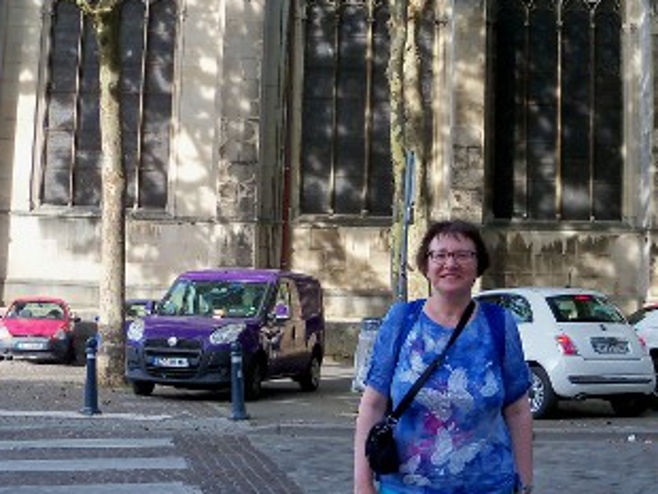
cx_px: 403
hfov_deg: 32.0
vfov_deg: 24.0
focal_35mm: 60
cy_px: 94
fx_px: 1141
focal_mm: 6.2
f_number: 3.5
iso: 64
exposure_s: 1/125
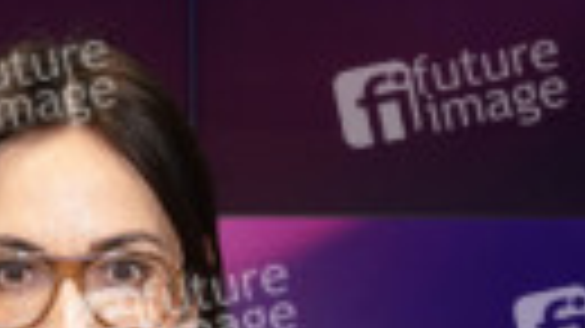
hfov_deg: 20.5
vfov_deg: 10.8
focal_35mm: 102
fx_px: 1582
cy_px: 656
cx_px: 61
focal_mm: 28
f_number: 5
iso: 2000
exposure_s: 1/160
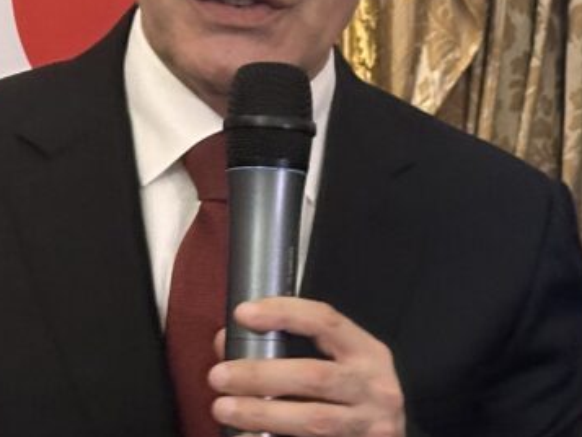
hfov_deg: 11.5
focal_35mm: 172
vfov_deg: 8.6
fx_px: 2893
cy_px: 108
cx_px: 134
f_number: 1.78
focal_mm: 6.86
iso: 500
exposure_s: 1/25
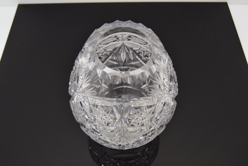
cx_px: 124
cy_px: 83
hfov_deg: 53.1
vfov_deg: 36.9
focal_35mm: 36
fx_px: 248
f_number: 5.6
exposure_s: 1/125
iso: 1600
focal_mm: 24
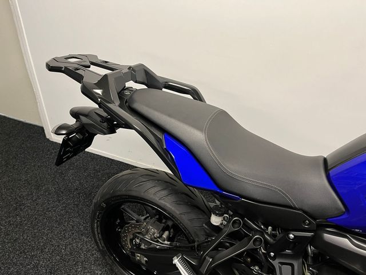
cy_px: 138
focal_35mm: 26
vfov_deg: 53.1
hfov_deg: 67.3
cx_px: 183
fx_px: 275
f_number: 1.6
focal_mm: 5.1
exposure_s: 1/50
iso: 125
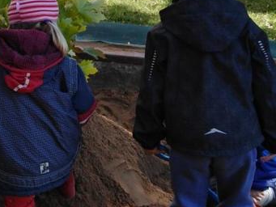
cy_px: -33
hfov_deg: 18.4
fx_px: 814
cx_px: -36
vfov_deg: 14.1
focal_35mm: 102
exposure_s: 1/286
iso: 100
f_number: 2.2
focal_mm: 3.46
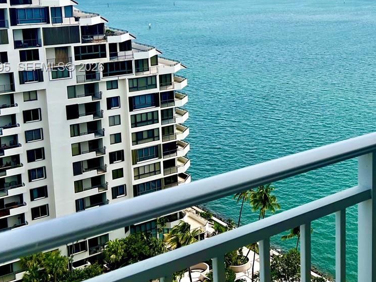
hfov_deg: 32.3
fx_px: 608
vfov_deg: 25.8
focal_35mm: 56
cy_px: 68
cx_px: 352
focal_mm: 5.7
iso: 50
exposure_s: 1/6993
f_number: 1.5
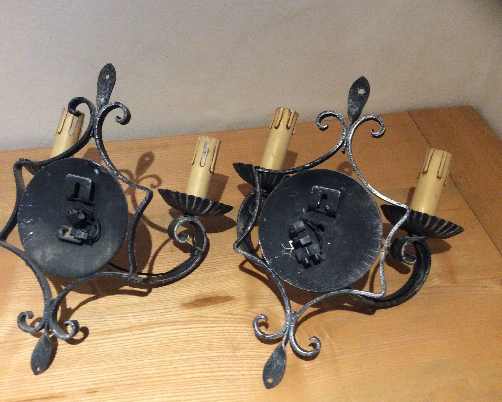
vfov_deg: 42.2
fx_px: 520
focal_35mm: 35
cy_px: 200
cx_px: 230
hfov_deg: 51.5
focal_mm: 3.3
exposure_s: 1/20
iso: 320
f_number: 2.4
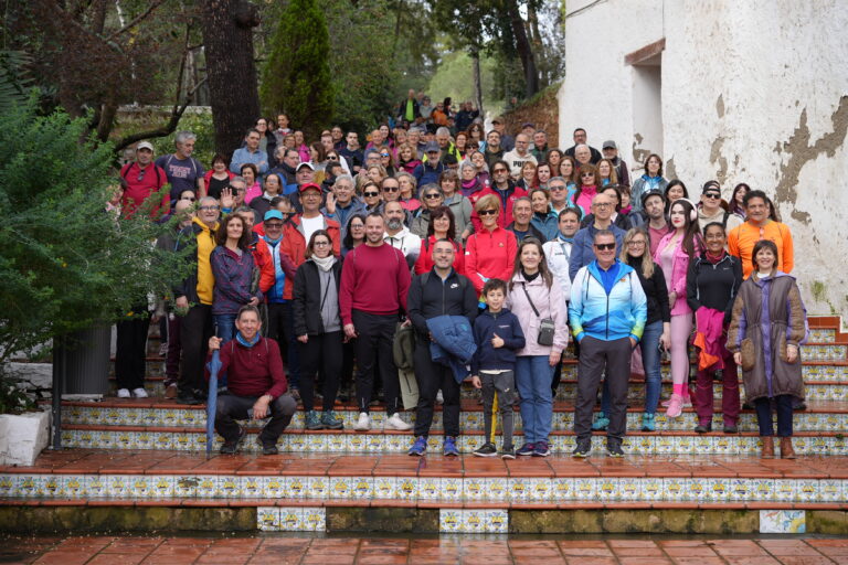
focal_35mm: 63
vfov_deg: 21.7
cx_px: 424
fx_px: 1477
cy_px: 282
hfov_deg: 32.0
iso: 100
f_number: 4
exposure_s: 1/200
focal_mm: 62.7
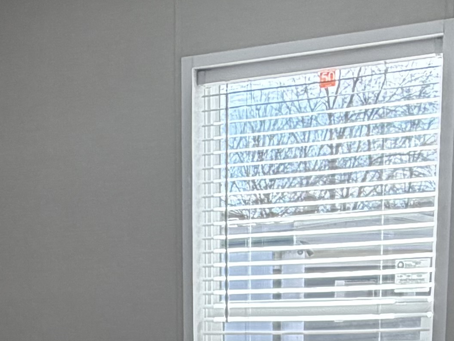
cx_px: 58
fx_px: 997
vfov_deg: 17.8
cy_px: 478
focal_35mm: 76
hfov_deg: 25.0
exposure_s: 1/132
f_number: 2.2
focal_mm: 2.22
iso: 50
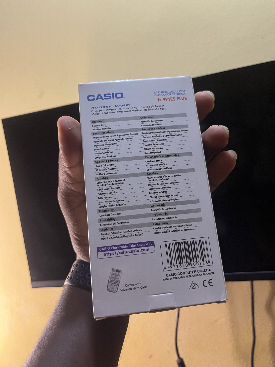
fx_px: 275
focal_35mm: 26
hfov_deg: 53.1
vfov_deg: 67.3
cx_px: 138
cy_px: 184
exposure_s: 1/50
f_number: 1.6
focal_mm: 5.1
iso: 320
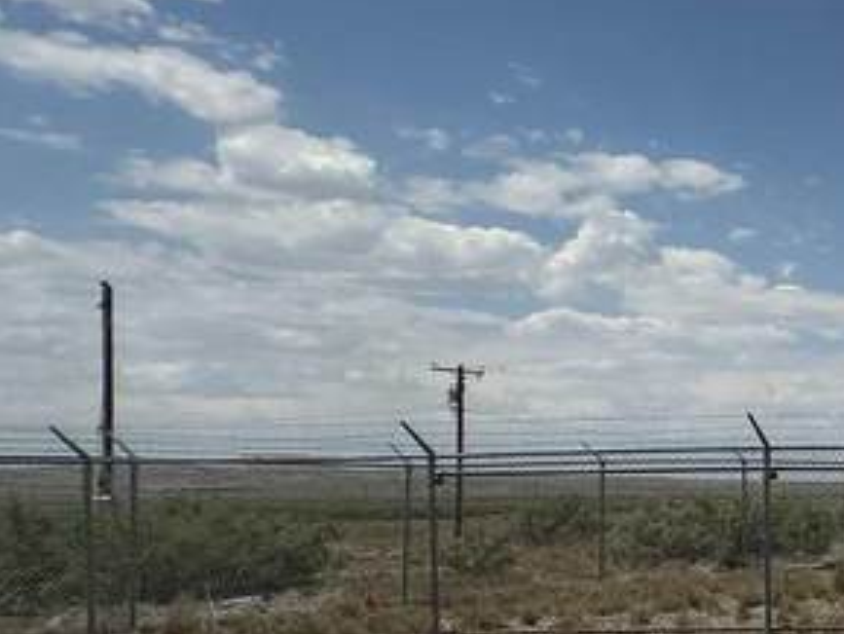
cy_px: 500
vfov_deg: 23.4
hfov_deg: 17.5
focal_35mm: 62
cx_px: 1816
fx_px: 1512
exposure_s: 1/5291
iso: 50
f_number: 2.2
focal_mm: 2.22
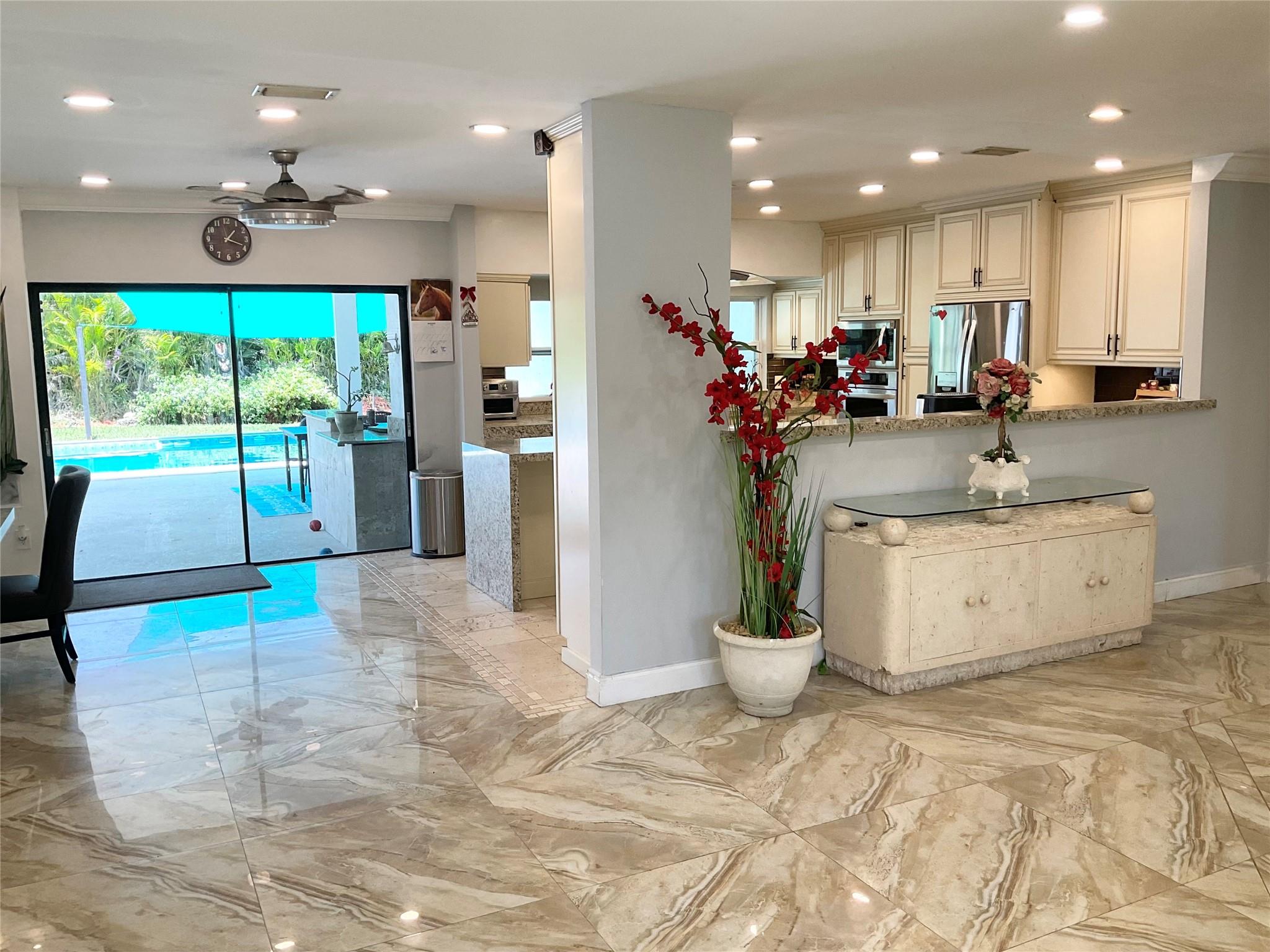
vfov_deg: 48.2
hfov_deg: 61.7
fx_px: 1064
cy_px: 476
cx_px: 635
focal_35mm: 29
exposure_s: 1/120
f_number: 1.8
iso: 40
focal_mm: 3
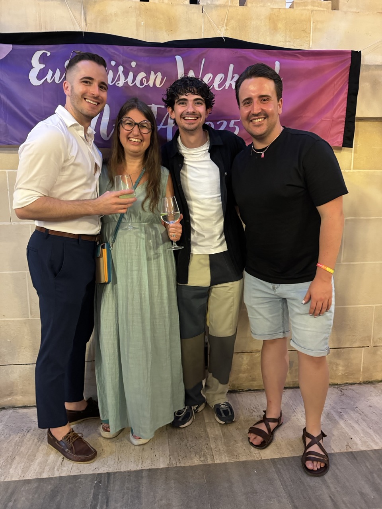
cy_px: 254
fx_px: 353
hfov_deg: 56.8
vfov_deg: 71.6
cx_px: 191
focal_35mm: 24
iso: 800
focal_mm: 6.76
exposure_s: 1/25
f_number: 1.78
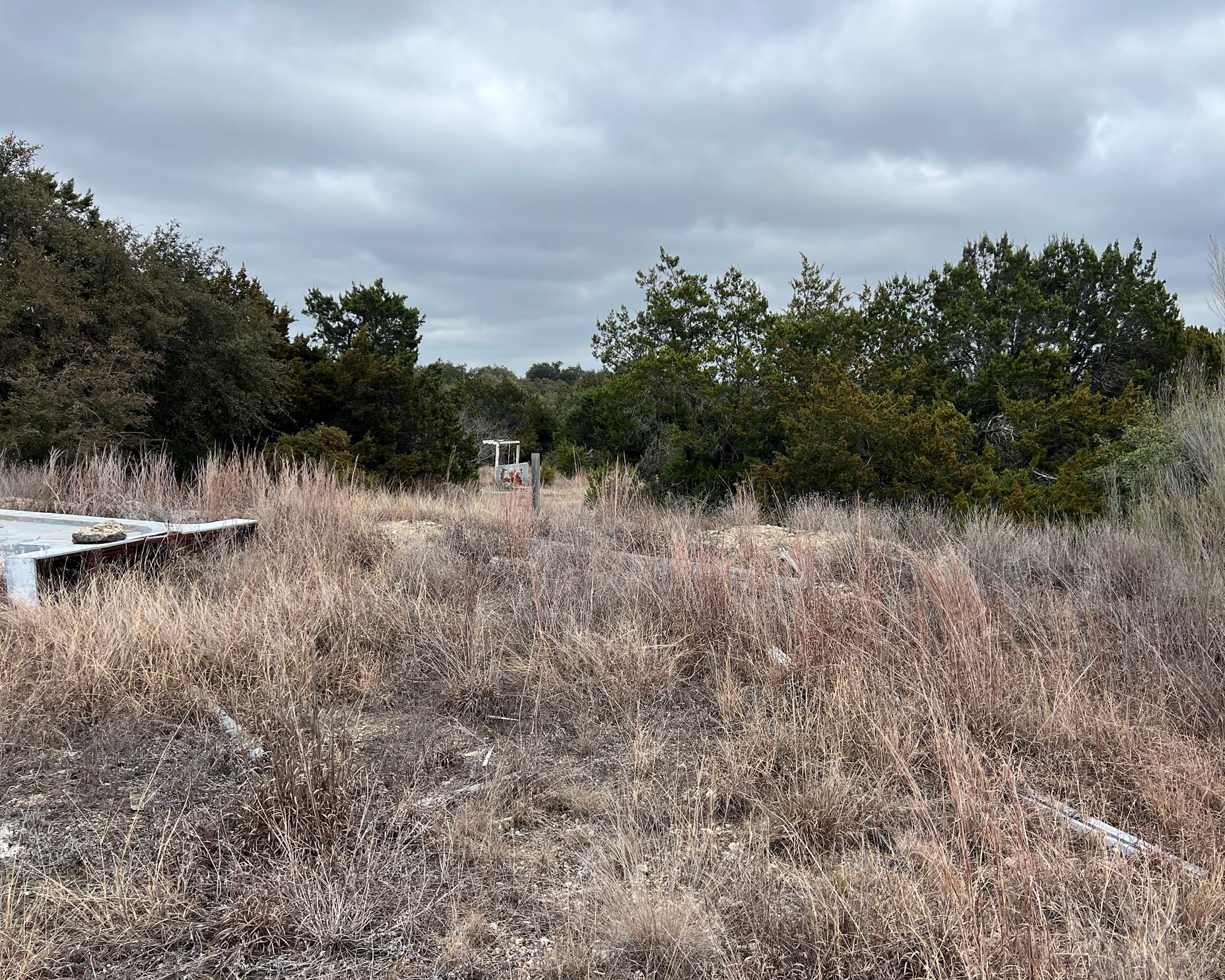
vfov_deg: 51.5
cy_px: 486
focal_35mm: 28
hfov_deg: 62.1
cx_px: 671
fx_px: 1015
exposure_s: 1/1751
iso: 50
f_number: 1.5
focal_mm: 5.7
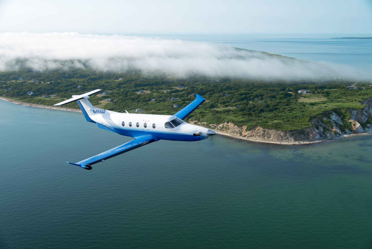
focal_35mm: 38
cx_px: 186
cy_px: 124
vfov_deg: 35.1
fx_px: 393
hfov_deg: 50.7
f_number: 7.1
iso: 100
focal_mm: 38
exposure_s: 1/100
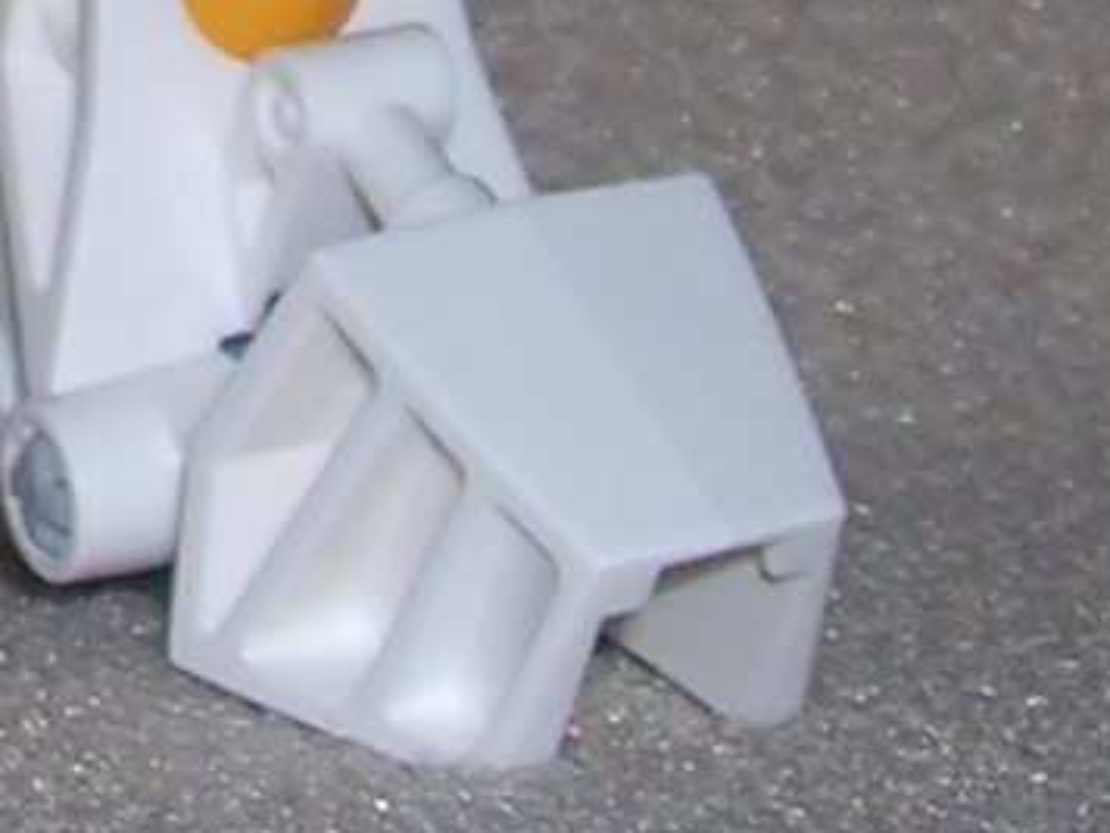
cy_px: -952
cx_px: -399
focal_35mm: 265
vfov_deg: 5.5
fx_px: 8498
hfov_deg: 7.4
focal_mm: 7.1
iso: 50
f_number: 3
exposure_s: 1/60.1
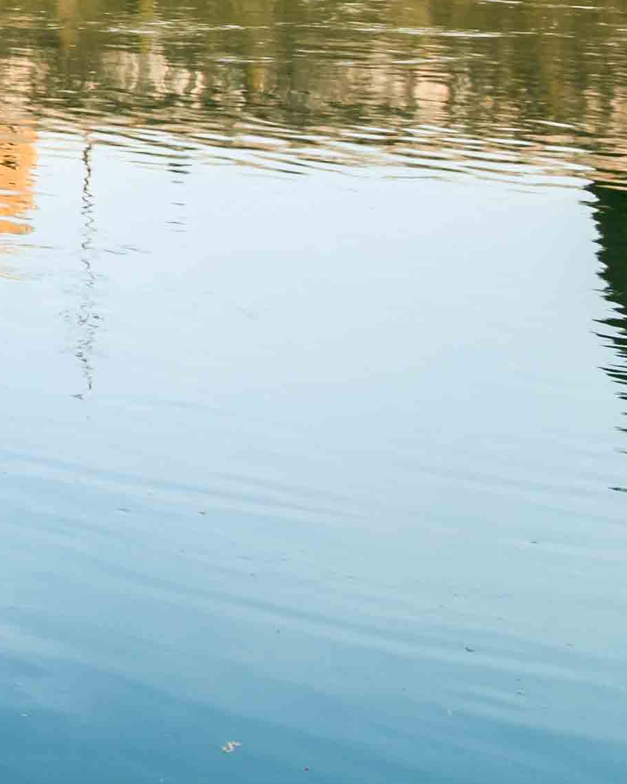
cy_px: -366
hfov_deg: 9.0
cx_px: -1345
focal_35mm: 135
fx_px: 3131
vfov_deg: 13.5
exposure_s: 1/80
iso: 100
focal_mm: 27
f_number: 13
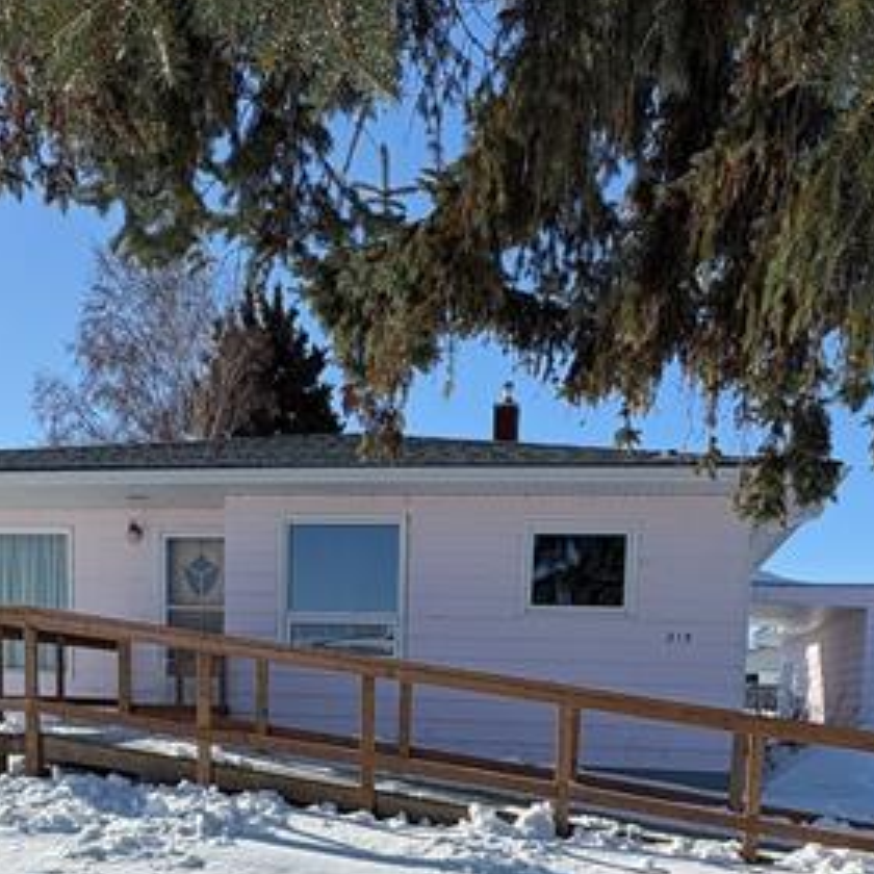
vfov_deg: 43.6
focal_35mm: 34
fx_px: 971
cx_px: 474
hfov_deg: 48.4
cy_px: 808
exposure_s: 1/2874
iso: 50
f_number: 2.2
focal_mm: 2.22
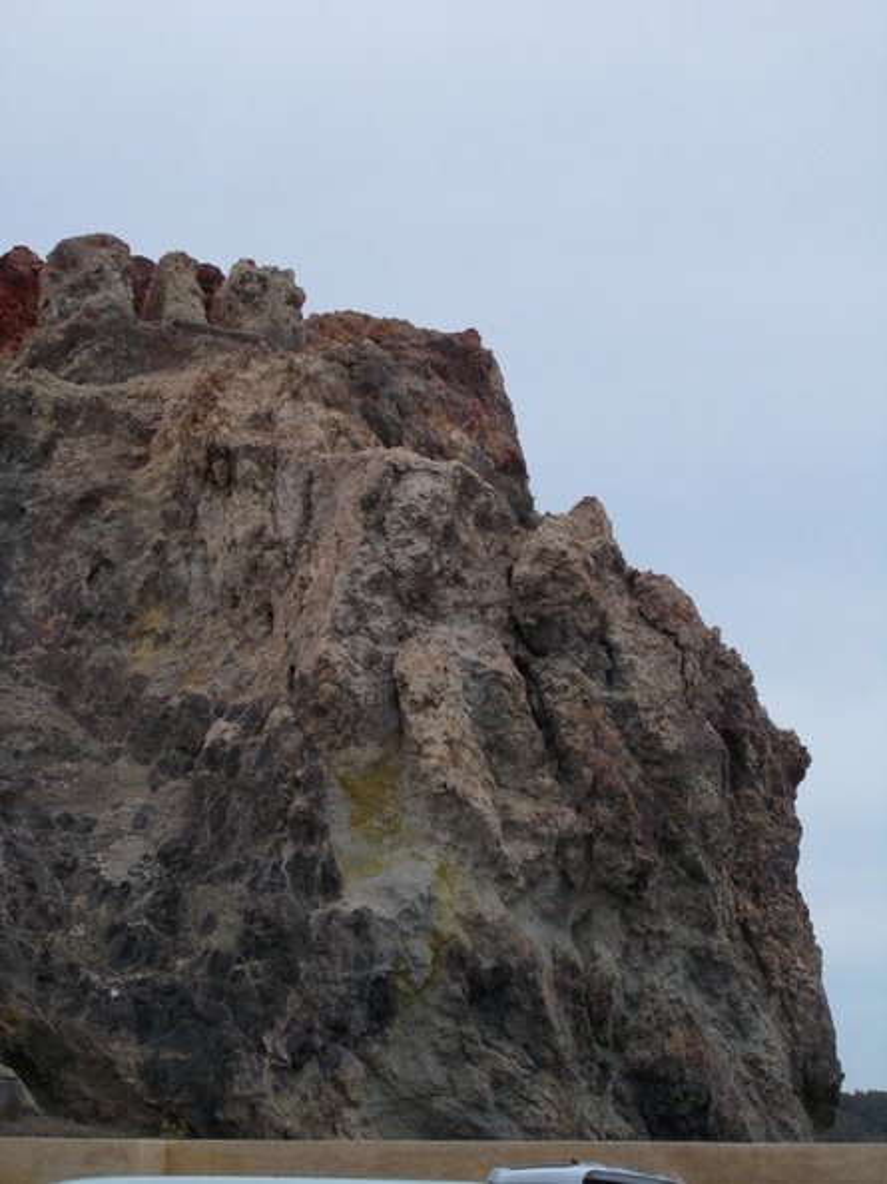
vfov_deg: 22.8
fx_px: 2940
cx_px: 444
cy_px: 592
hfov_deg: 17.2
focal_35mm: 86
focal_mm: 15.4
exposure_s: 1/250
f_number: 6.3
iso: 80
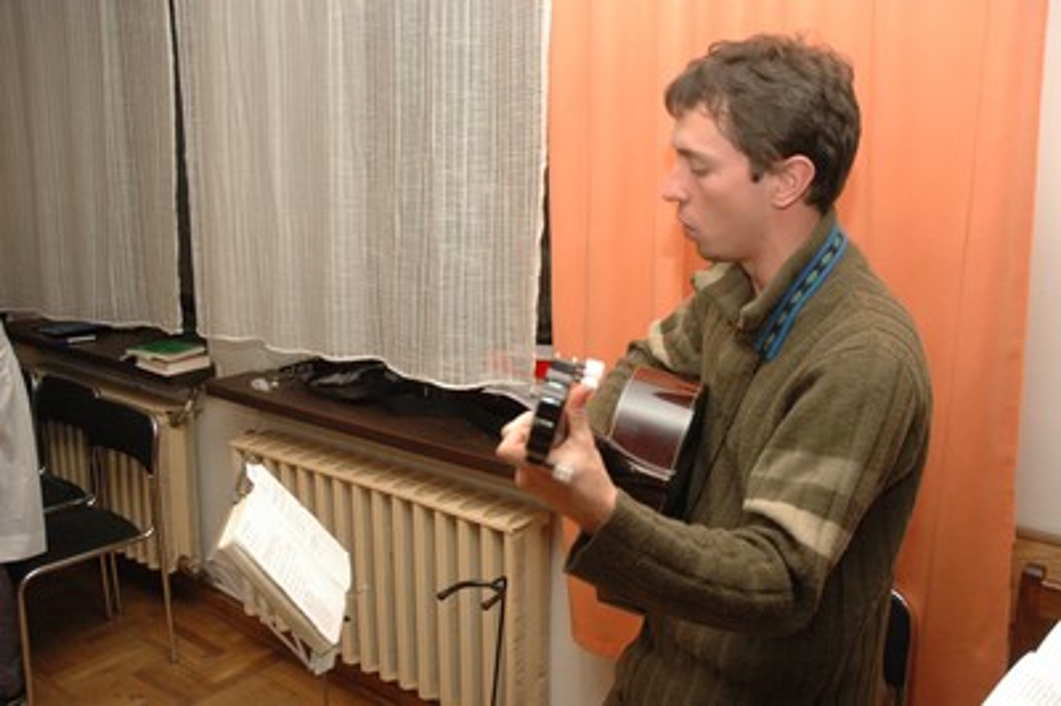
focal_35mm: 33
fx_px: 972
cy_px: 353
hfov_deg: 57.3
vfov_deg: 39.9
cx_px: 530
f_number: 3.8
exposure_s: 1/60
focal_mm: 22
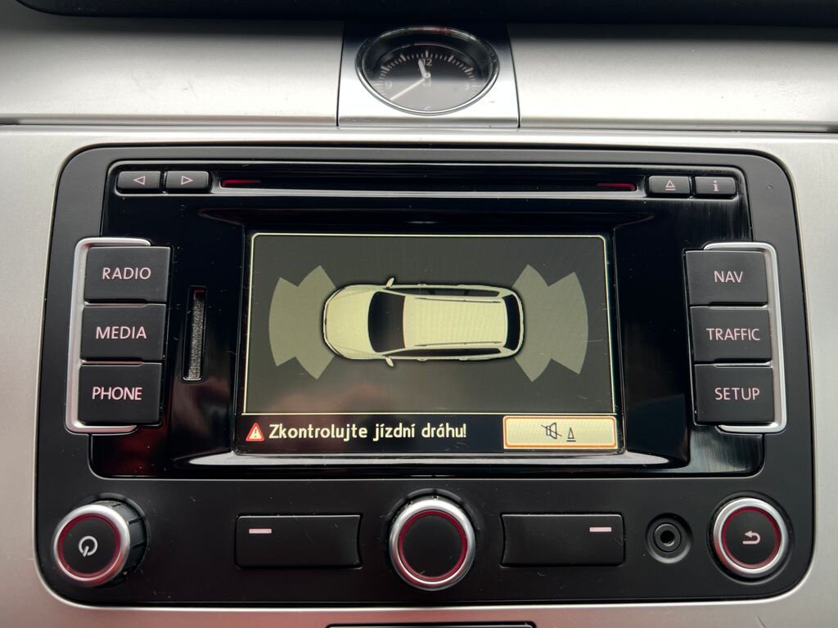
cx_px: 419
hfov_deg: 67.3
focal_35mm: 26
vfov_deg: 53.1
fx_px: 629
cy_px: 314
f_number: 1.5
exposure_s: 1/75
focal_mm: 5.7
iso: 64
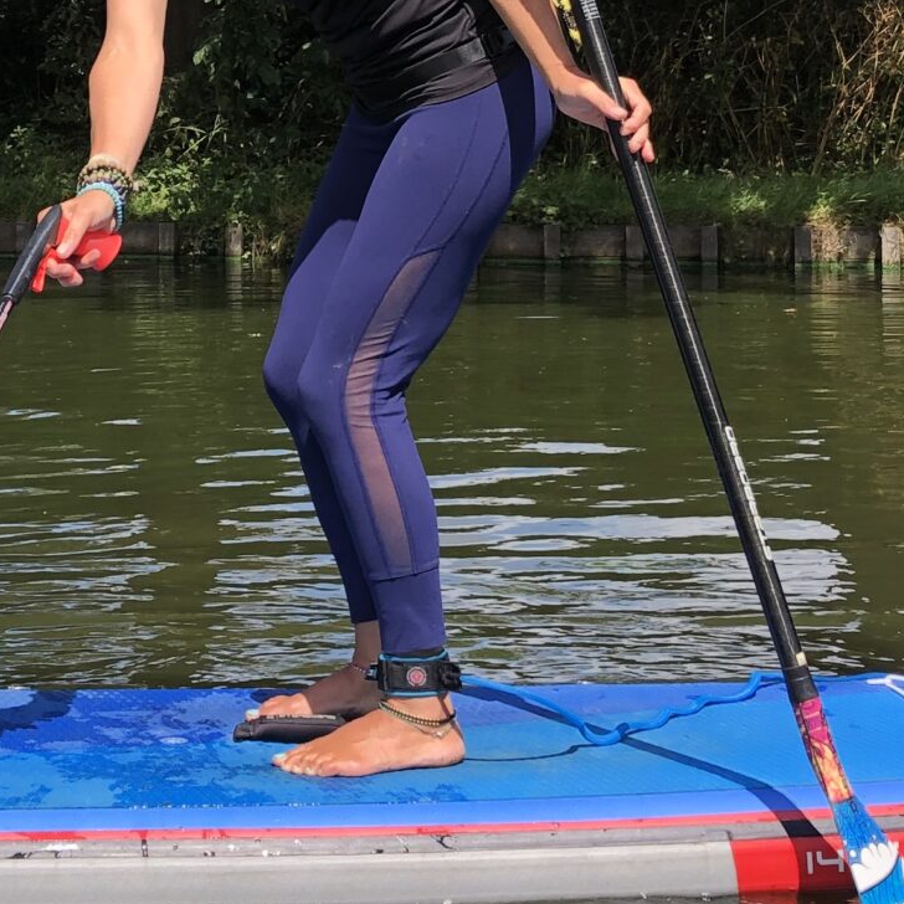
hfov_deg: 19.7
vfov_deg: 19.7
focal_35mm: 87
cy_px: 137
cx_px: 181
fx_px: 2570
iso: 20
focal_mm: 3.99
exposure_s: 1/873
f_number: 1.8
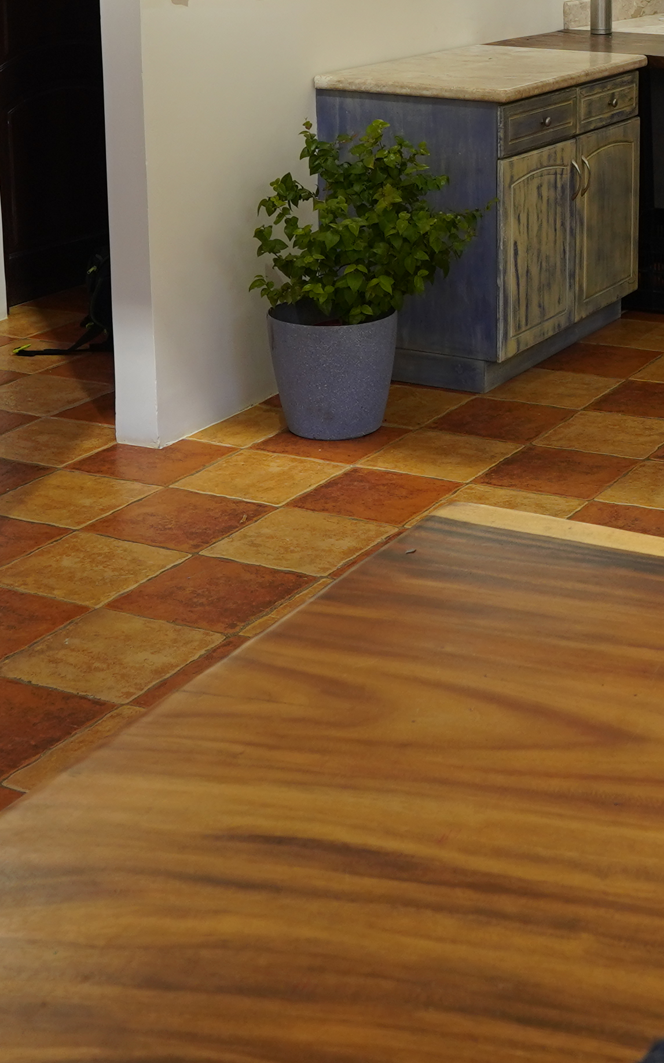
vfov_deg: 32.5
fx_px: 1737
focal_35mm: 60
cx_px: 688
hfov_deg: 20.8
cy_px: 126
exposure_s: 1/25
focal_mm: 18
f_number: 6.3
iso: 400
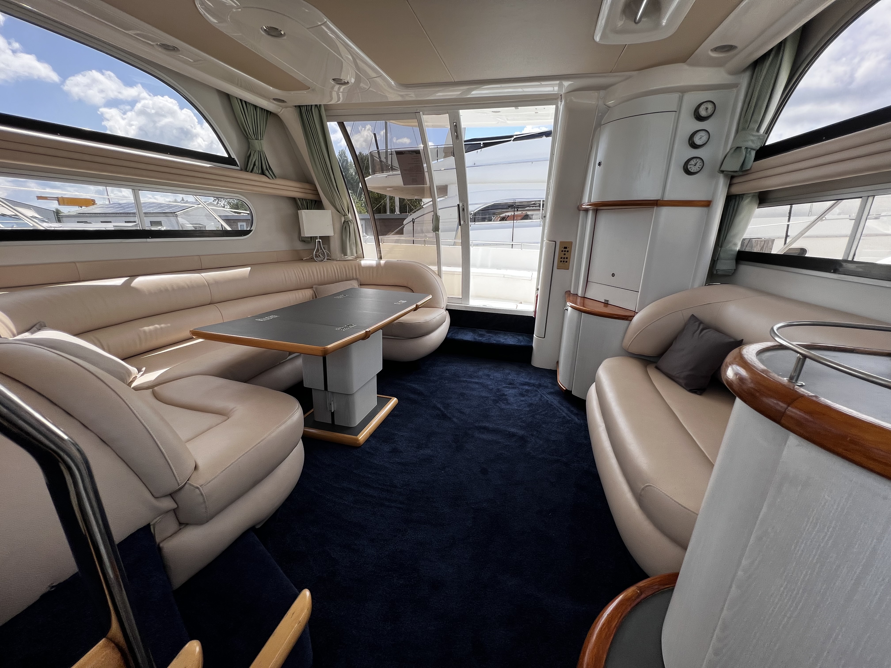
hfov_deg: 106.2
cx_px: 446
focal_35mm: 13
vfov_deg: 89.9
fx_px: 335
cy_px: 334
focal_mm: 1.57
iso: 32
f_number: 1.8
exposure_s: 1/598
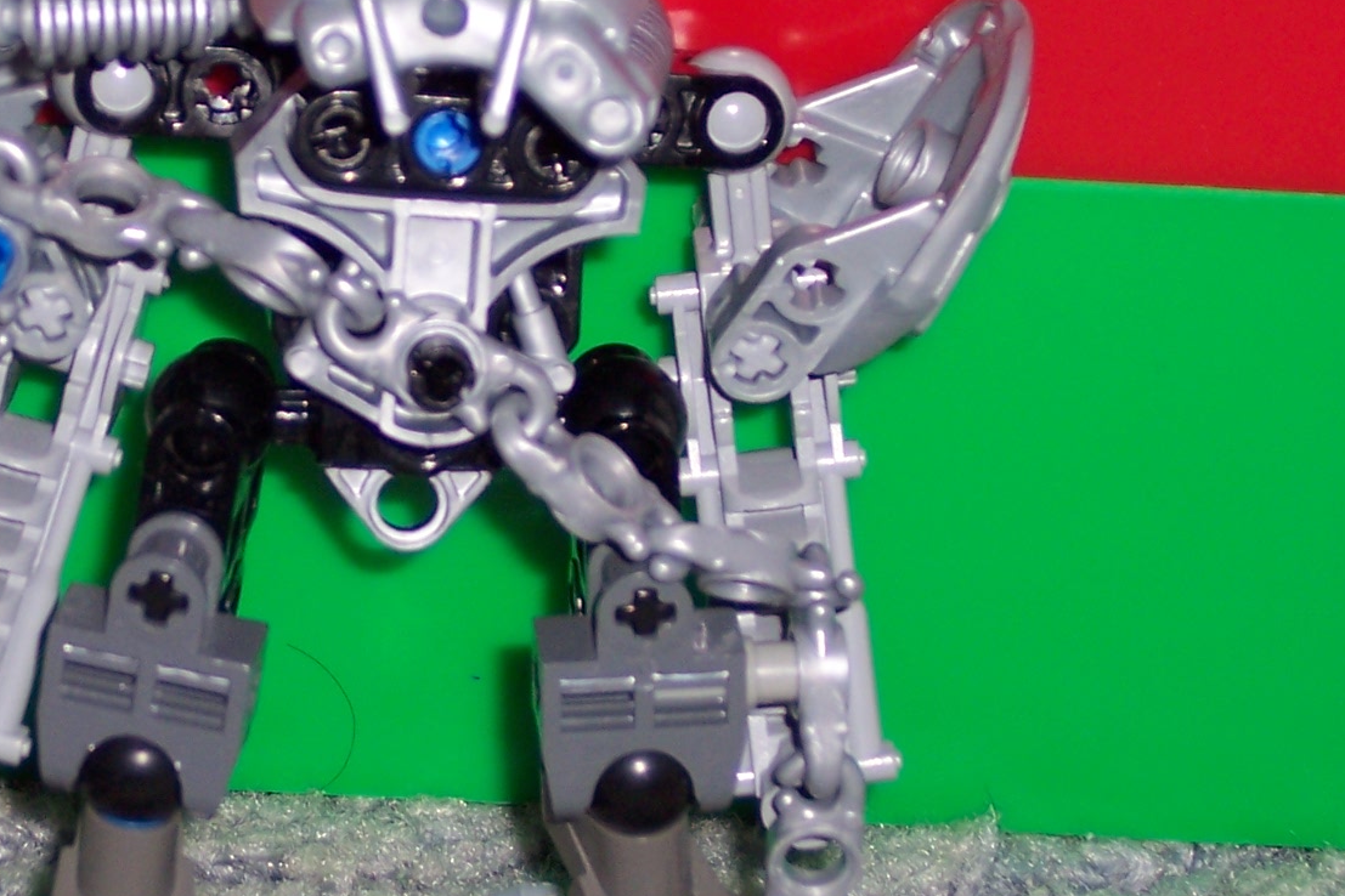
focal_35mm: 197
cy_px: 249
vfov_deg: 7.0
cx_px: 380
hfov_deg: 10.4
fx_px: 7360
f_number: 4.1
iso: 100
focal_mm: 18.7
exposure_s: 1/90
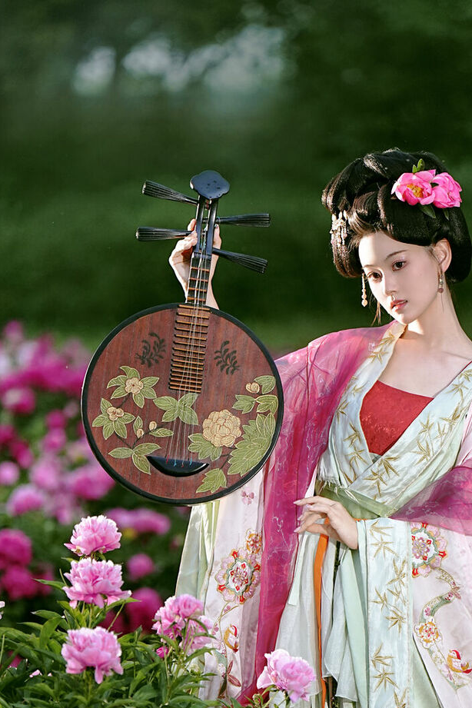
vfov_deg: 7.4
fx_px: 5447
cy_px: 575
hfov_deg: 5.0
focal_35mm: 277
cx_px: 322
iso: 1000
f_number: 2.8
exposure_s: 1/200
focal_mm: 162
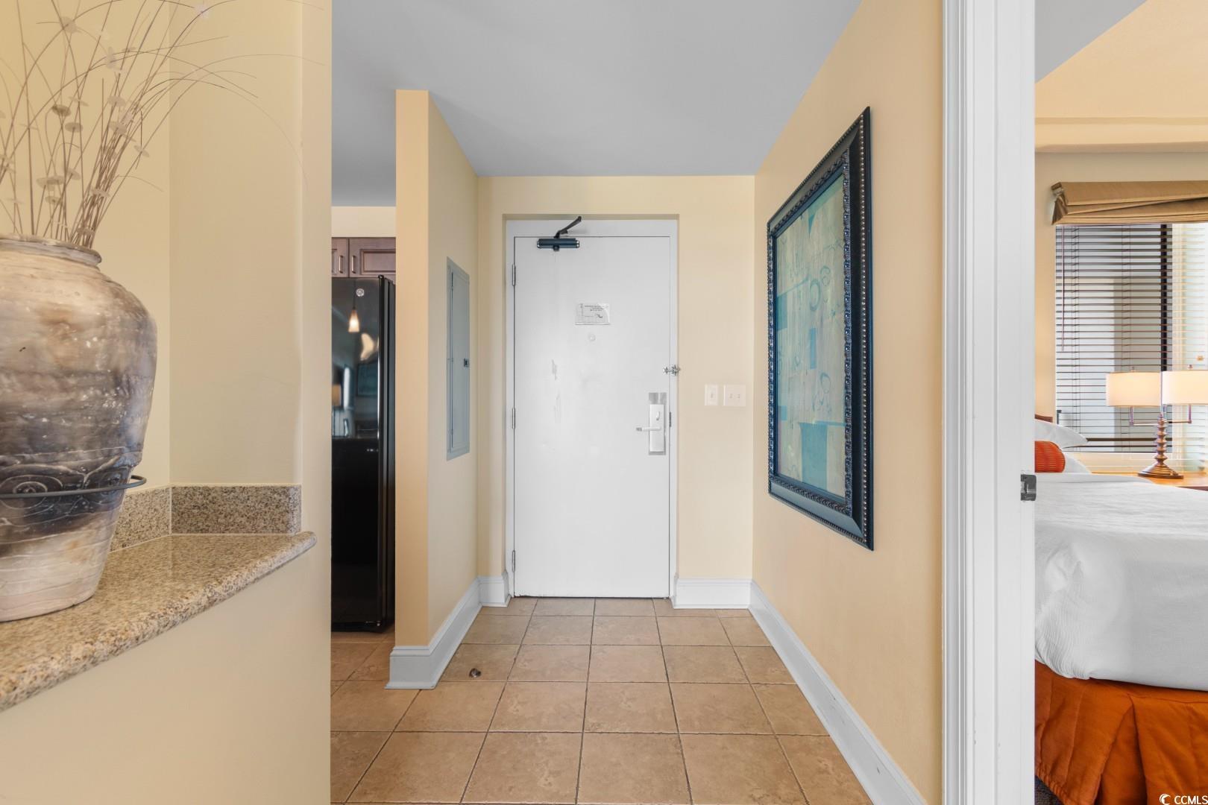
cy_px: 402
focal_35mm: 15
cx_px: 604
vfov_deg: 77.3
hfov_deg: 100.4
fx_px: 503
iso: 100
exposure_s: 3
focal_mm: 10
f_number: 4.5
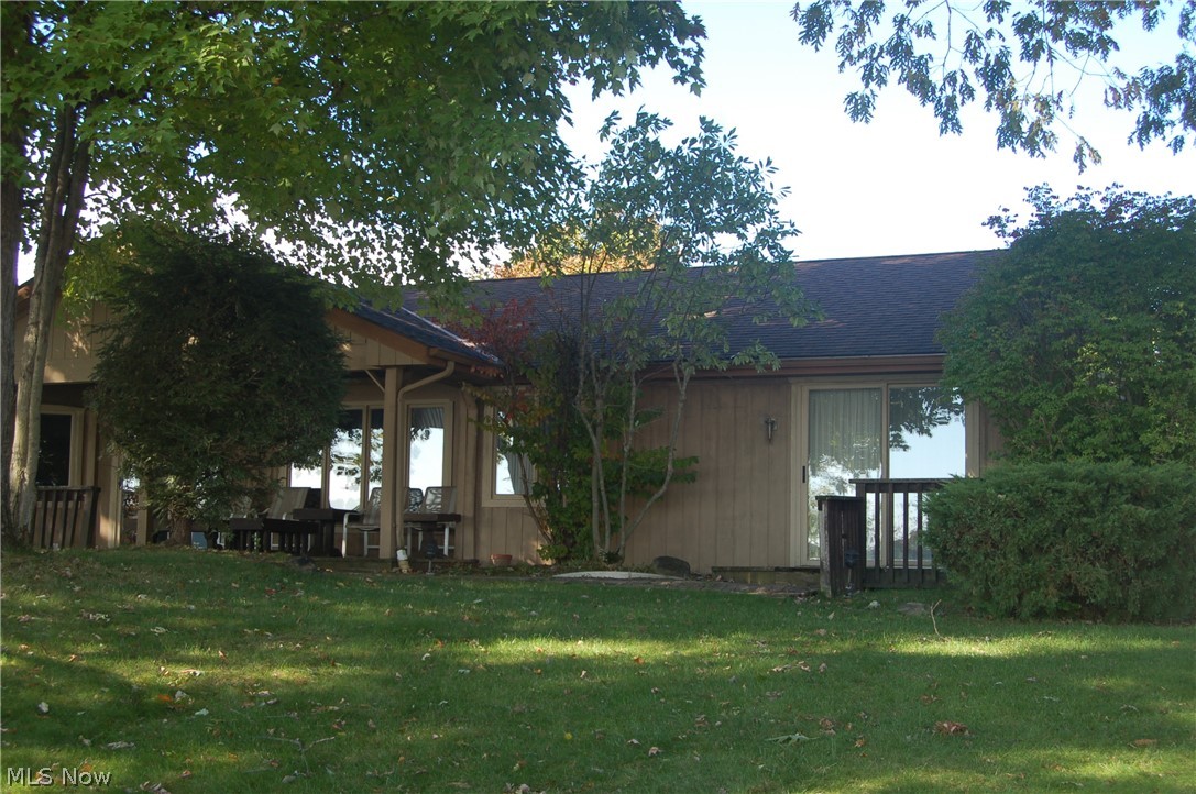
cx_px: 598
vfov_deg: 28.9
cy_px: 397
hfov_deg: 42.4
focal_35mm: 46
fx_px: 1543
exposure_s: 1/50
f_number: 9
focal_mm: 31
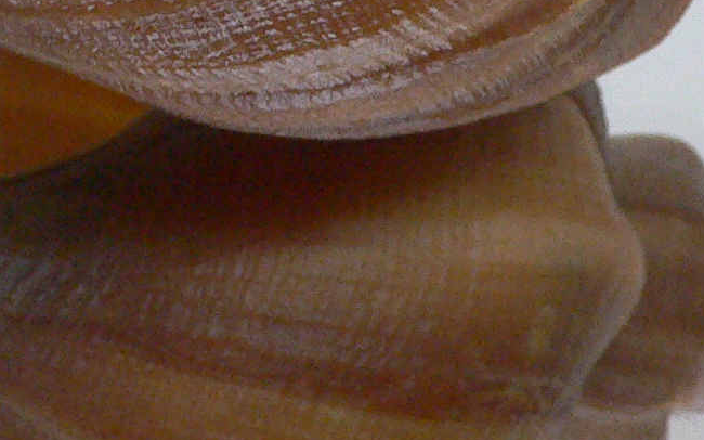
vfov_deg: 10.9
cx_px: 172
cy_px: -234
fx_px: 2206
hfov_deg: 18.0
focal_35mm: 115
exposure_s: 1/40
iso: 200
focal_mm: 4.6
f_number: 2.8
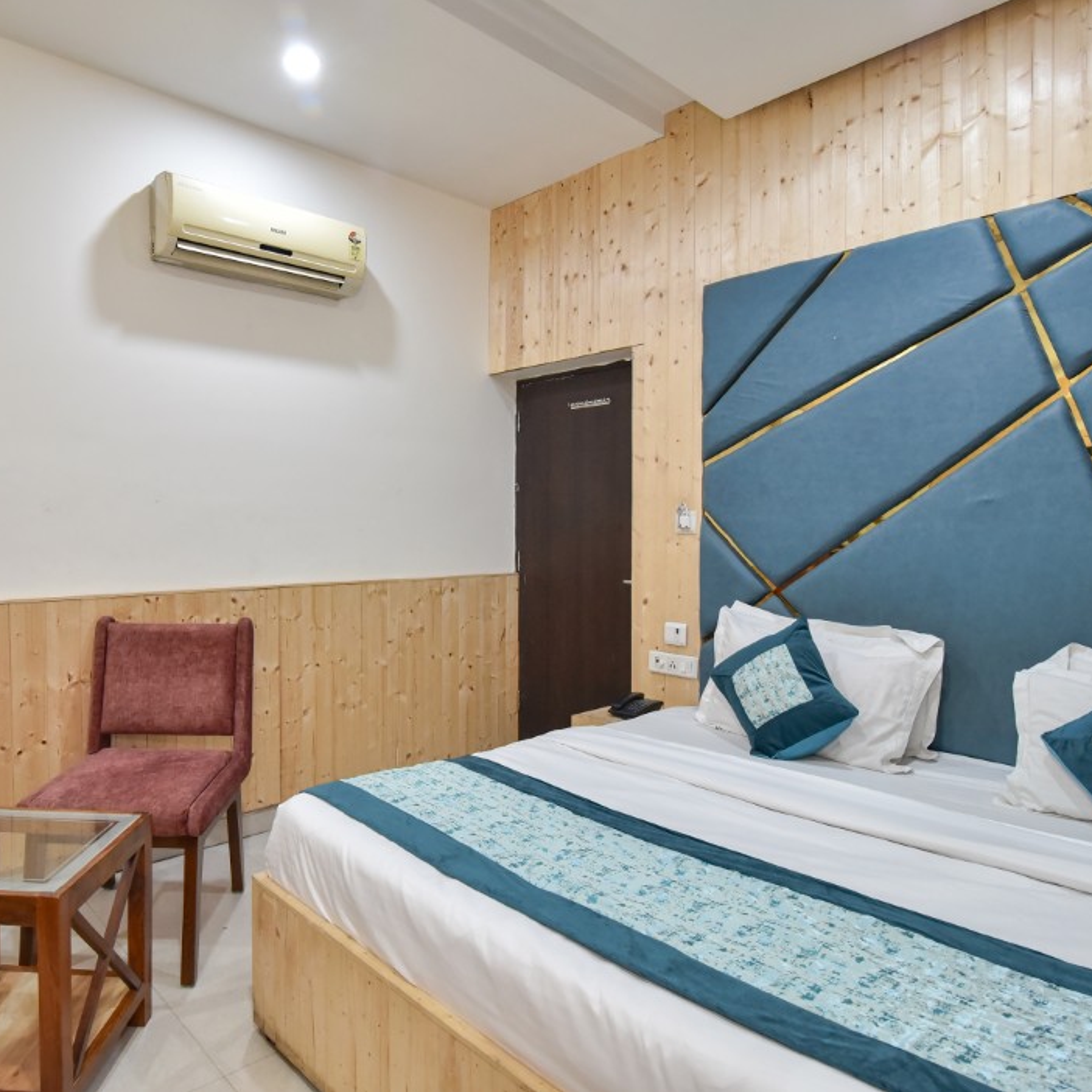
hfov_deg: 70.8
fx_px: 749
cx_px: 401
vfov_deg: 72.1
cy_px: 531
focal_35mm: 21
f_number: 7.1
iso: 2000
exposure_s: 1/50
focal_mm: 16
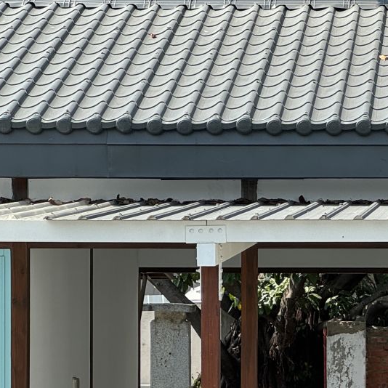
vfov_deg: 8.6
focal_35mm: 204
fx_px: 2587
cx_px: 467
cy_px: 338
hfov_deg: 8.5
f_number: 2.8
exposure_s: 1/288
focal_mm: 9
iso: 25
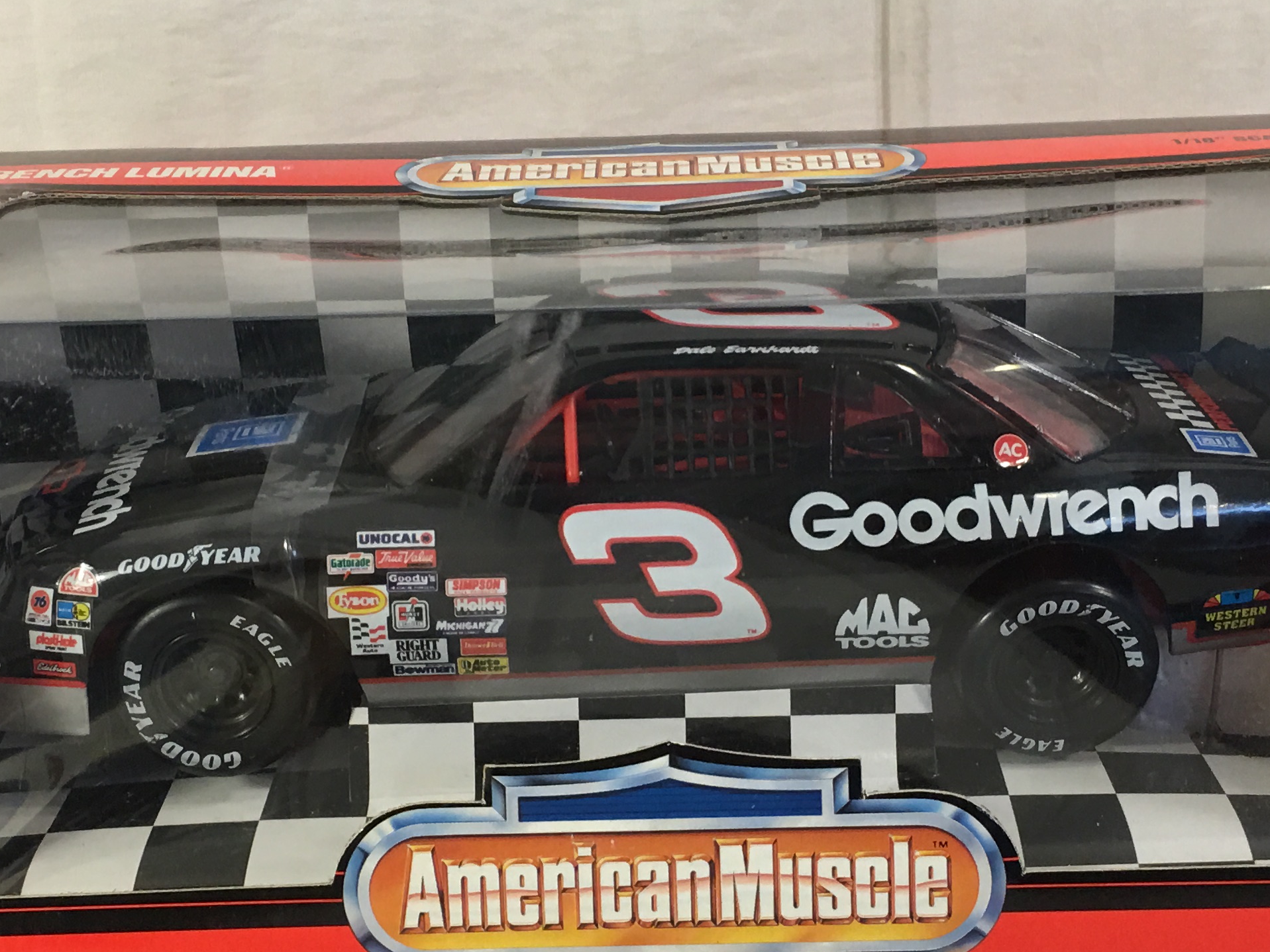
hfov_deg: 31.7
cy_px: 533
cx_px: 674
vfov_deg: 24.0
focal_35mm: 61
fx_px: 2238
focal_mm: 4.15
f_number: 2.2
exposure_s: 1/30
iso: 32
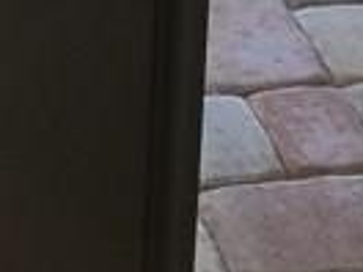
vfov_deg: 6.9
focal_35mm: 201
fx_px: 2108
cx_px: -154
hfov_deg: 9.6
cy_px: -442
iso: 40
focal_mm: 4.2
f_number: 1.7
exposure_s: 1/684
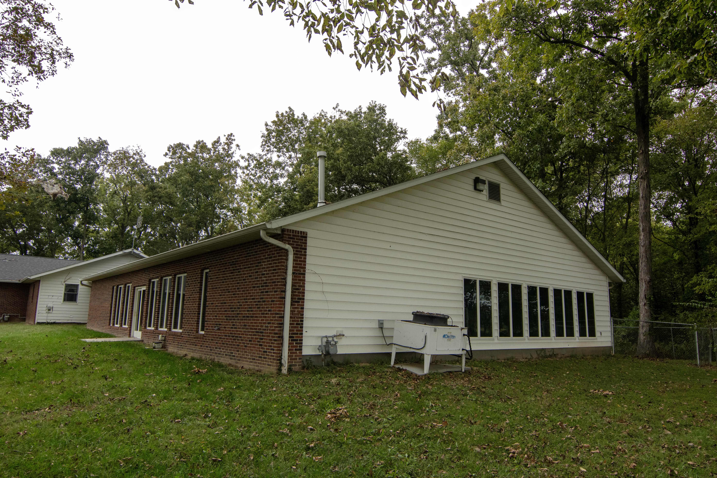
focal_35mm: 24
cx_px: 358
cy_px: 239
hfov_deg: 73.7
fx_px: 478
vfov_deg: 53.1
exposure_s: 1/320
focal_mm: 16
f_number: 8
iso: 1250
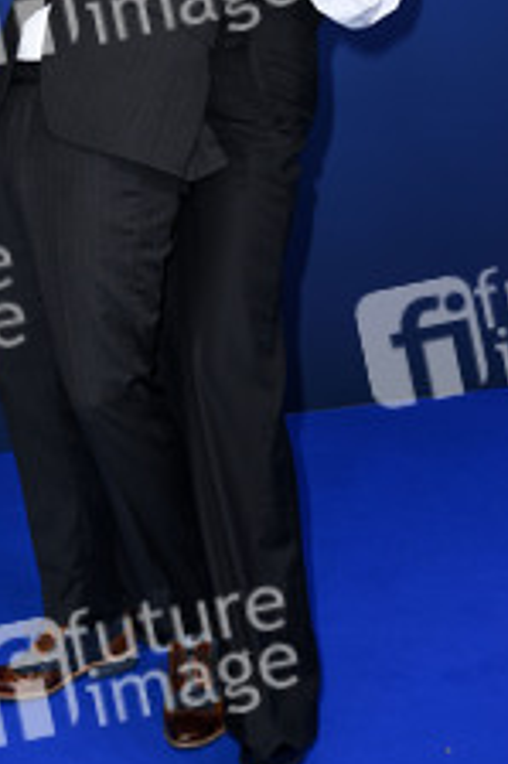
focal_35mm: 100
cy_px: 157
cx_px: 222
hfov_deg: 13.7
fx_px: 2120
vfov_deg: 20.2
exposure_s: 1/250
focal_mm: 56
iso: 800
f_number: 5.6
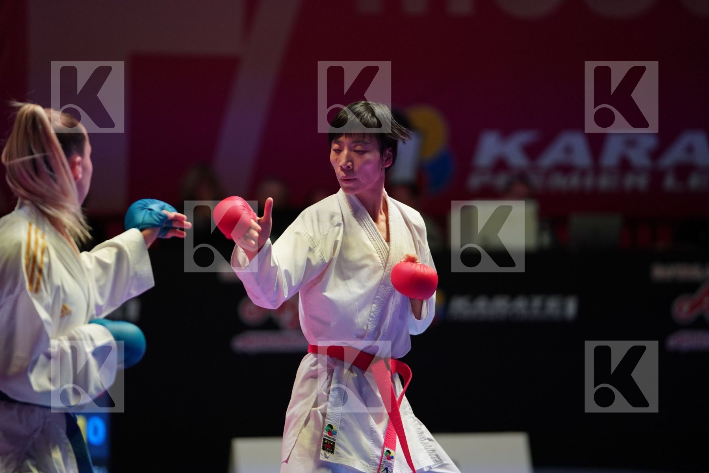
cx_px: 354
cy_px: 236
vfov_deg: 7.3
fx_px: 3683
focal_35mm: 187
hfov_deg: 11.0
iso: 2000
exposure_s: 1/1000
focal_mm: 187
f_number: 2.8
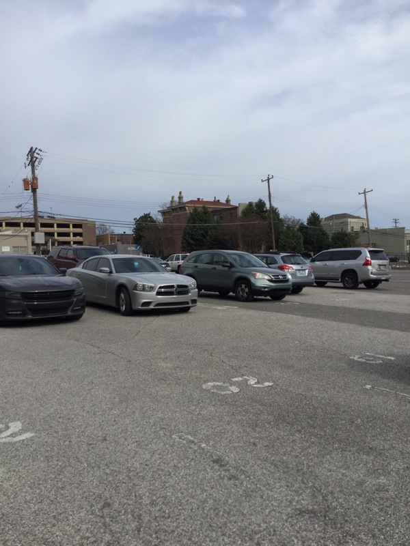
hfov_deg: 45.4
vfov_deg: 58.4
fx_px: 490
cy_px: 273
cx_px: 205
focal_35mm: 31
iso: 25
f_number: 2.4
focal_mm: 3.3
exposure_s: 1/1235
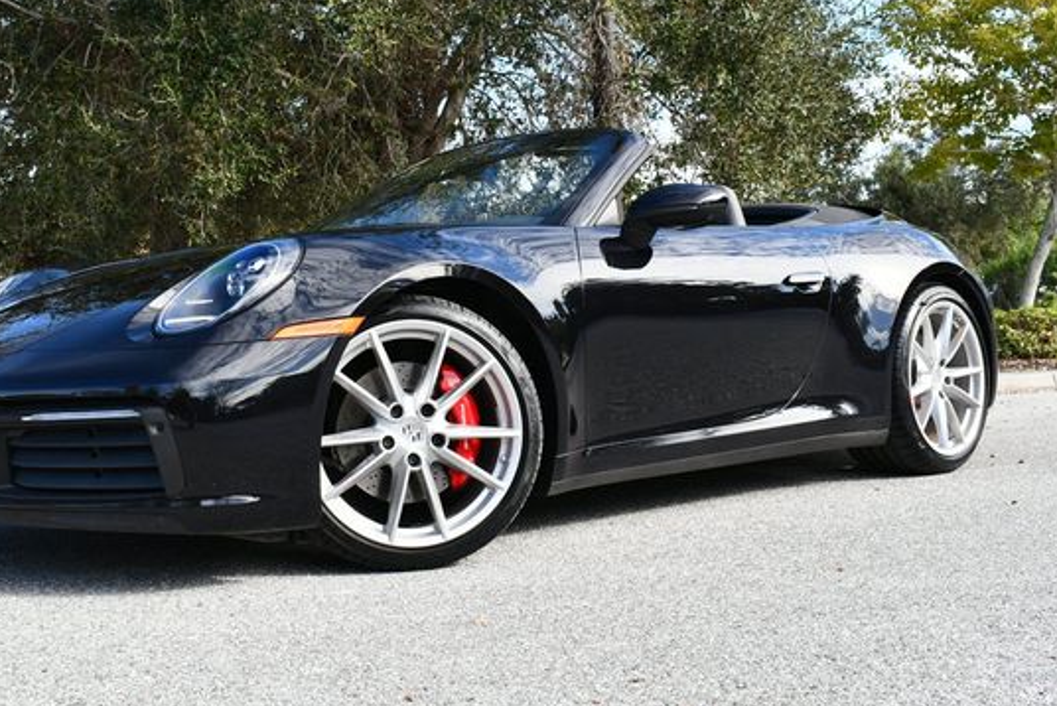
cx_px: 434
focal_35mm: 43
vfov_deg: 31.2
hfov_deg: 45.2
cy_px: 290
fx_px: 1263
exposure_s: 1/250
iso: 200
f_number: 6.3
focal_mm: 18
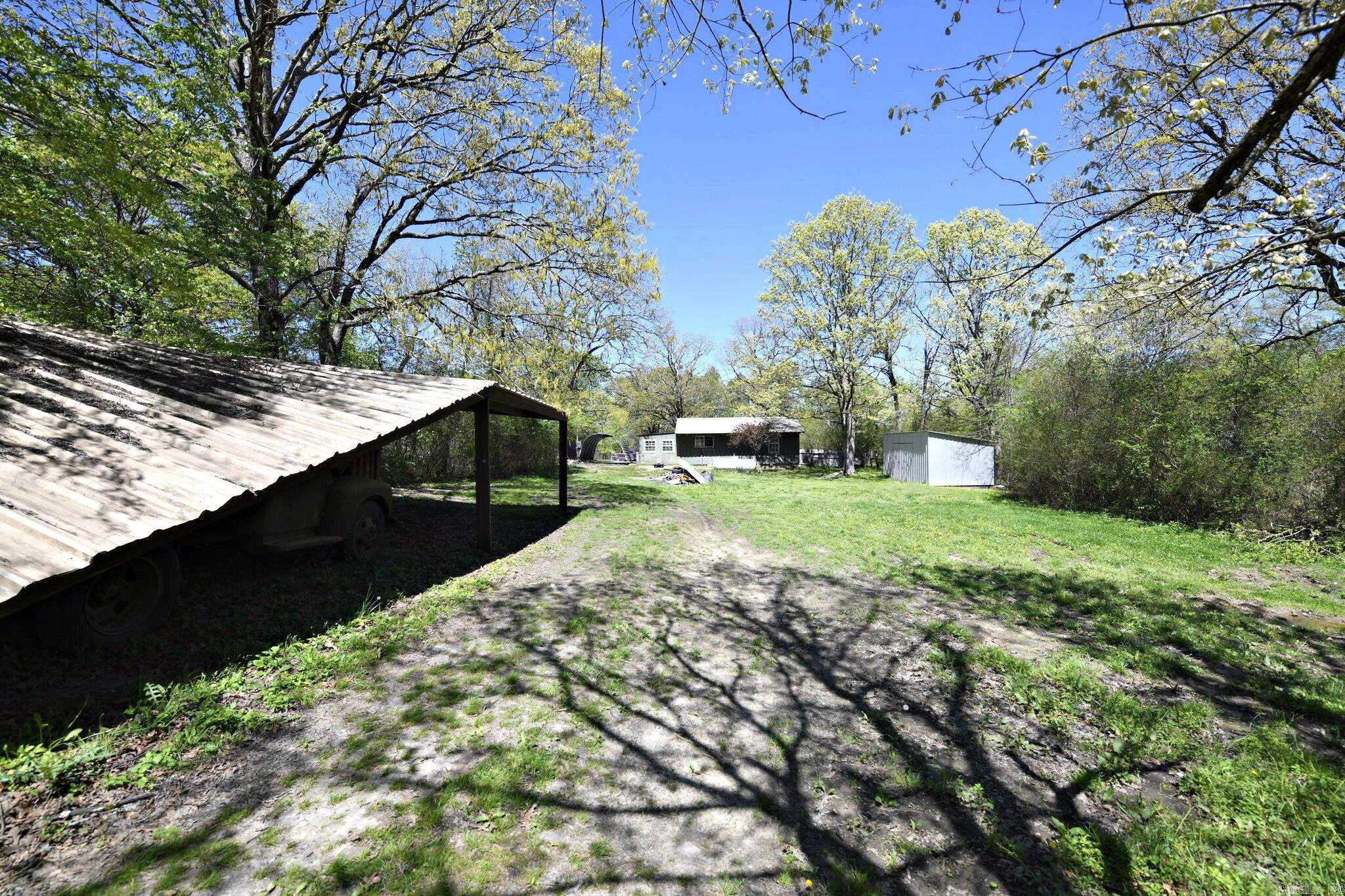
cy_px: 448
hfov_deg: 104.3
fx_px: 523
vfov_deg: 81.2
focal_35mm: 14
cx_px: 672
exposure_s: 1/160
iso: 64
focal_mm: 14
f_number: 6.3
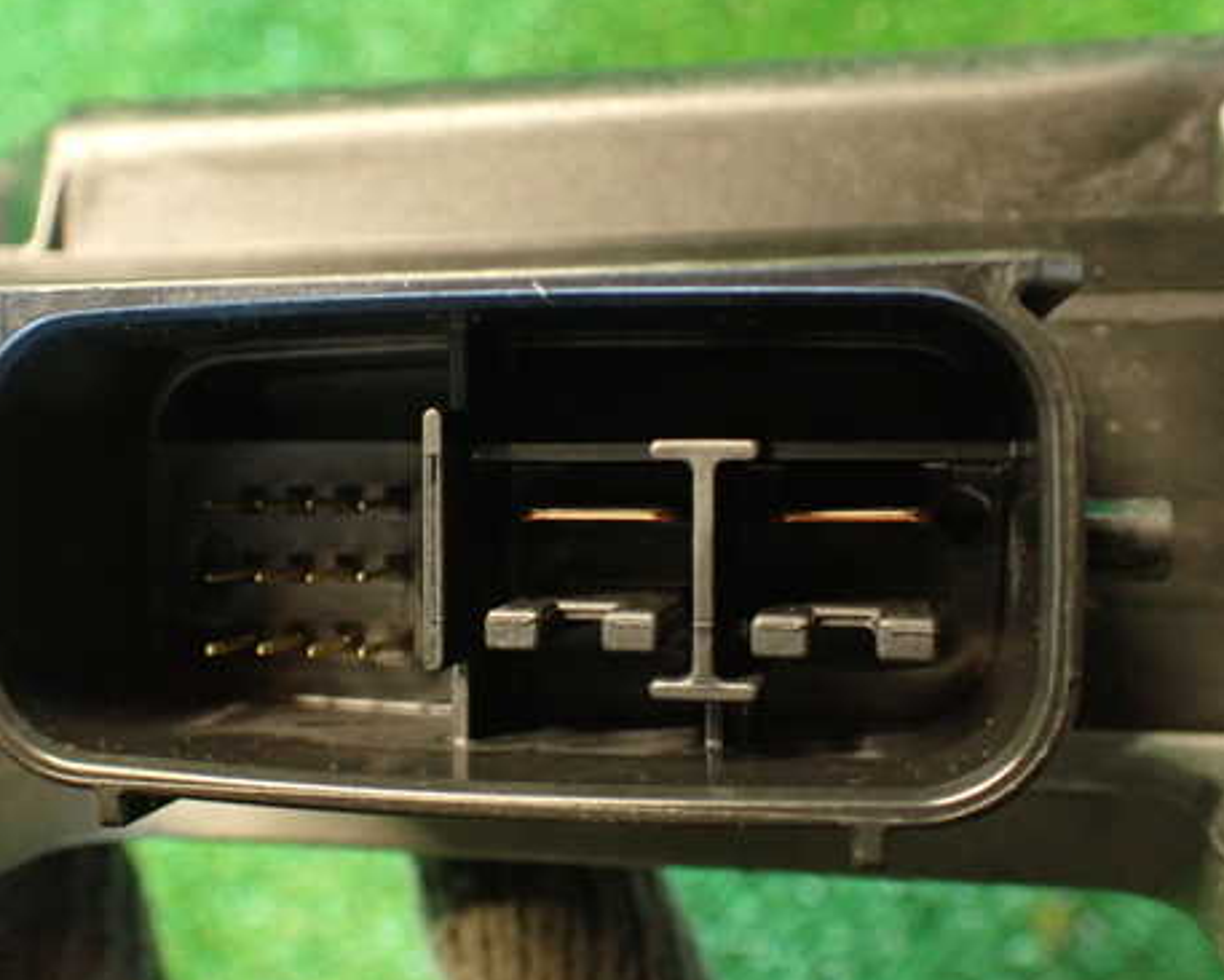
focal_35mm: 41
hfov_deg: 44.6
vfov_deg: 36.5
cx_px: 501
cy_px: 503
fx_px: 1486
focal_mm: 5.79
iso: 640
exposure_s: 1/30
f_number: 2.4
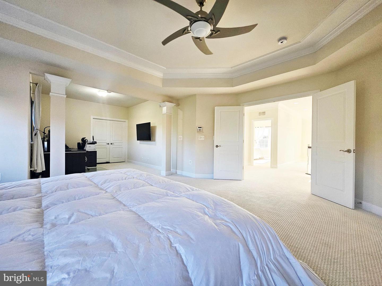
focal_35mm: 13
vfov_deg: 89.9
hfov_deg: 106.2
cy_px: 143
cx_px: 191
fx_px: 143
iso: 64
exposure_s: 1/60
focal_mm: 2.2
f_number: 2.2
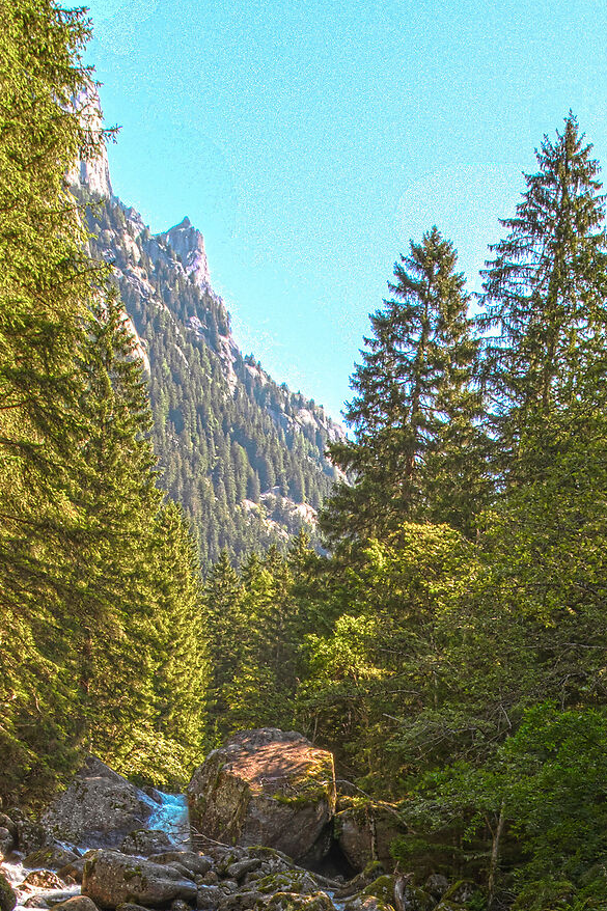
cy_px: 1076
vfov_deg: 37.0
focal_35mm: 41
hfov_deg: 31.5
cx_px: 514
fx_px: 1037
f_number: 14
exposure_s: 1/2.5
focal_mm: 15
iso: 100
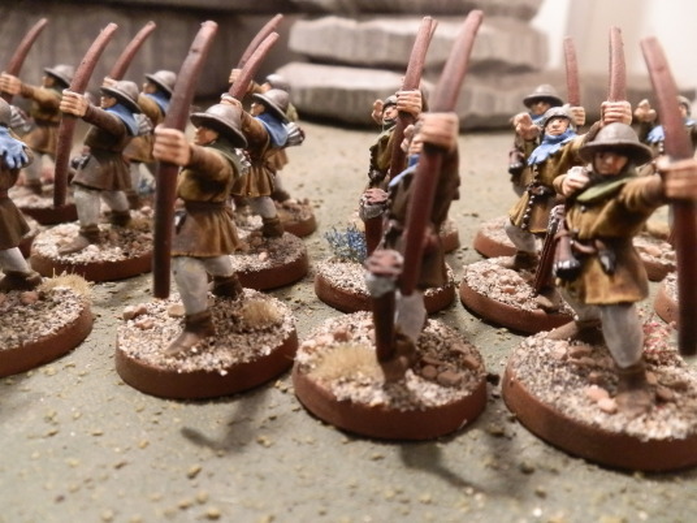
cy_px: 262
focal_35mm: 28
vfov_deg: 49.7
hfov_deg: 63.4
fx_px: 564
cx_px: 348
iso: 400
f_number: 3.1
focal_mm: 5
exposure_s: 1/50
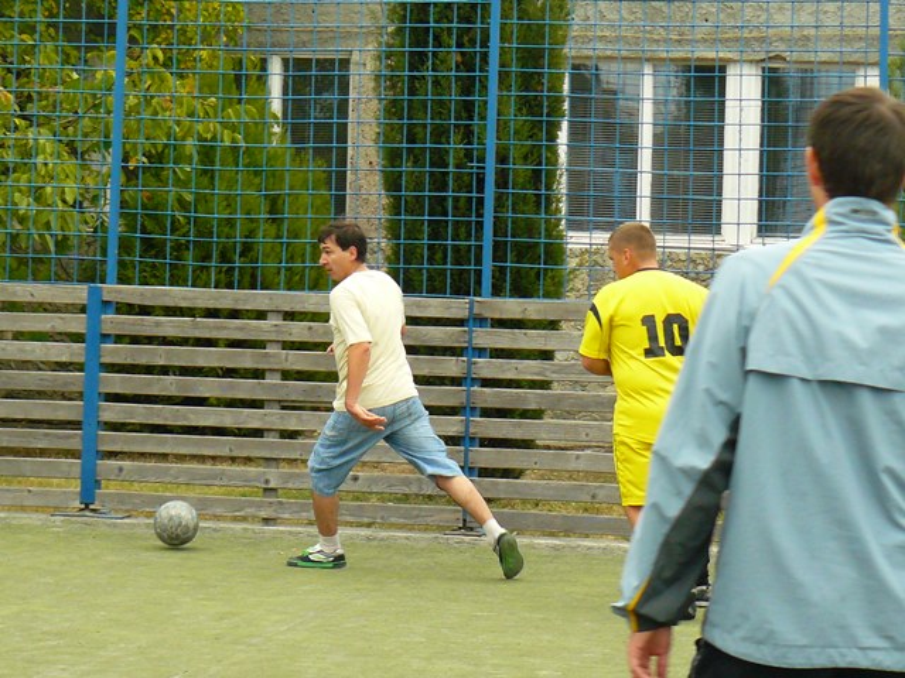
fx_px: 2013
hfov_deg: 25.3
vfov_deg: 19.1
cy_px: 339
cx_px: 452
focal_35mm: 77
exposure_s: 1/100
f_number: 3.2
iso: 200
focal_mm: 12.9
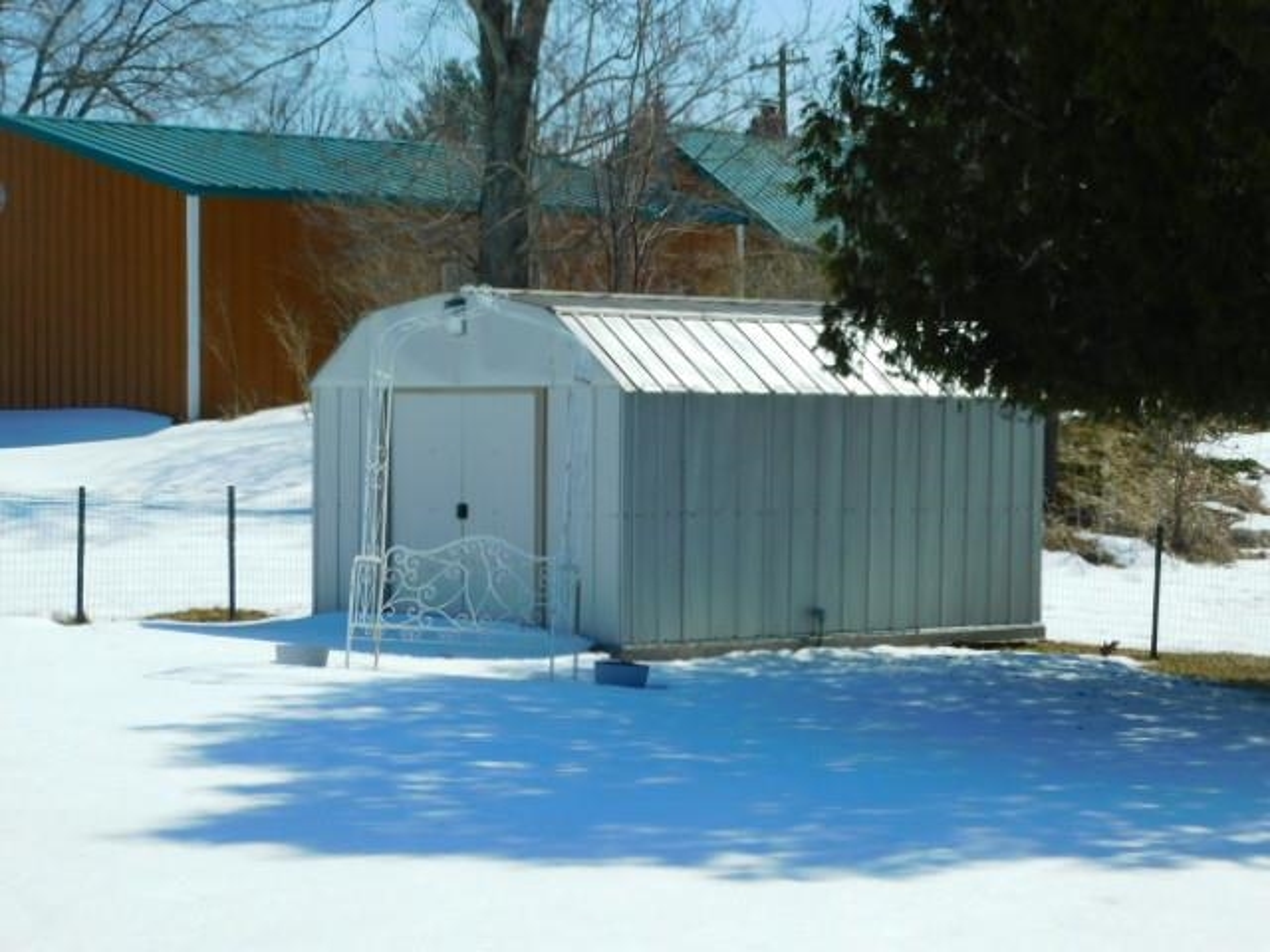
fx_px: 3339
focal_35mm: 91
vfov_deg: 16.2
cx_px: 635
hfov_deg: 21.5
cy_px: 476
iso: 125
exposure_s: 1/1250
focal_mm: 16.1
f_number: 4.5
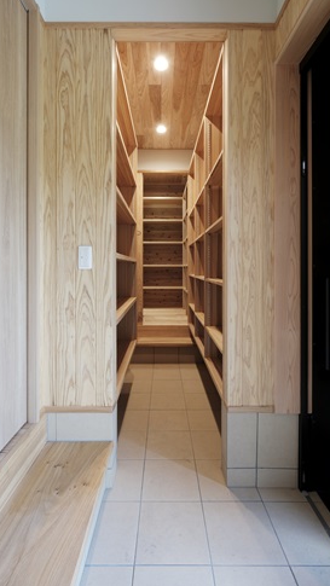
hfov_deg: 63.9
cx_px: 164
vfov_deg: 95.8
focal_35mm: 17
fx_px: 264
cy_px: 272
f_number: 6.4
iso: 160
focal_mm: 10
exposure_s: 1/2.3
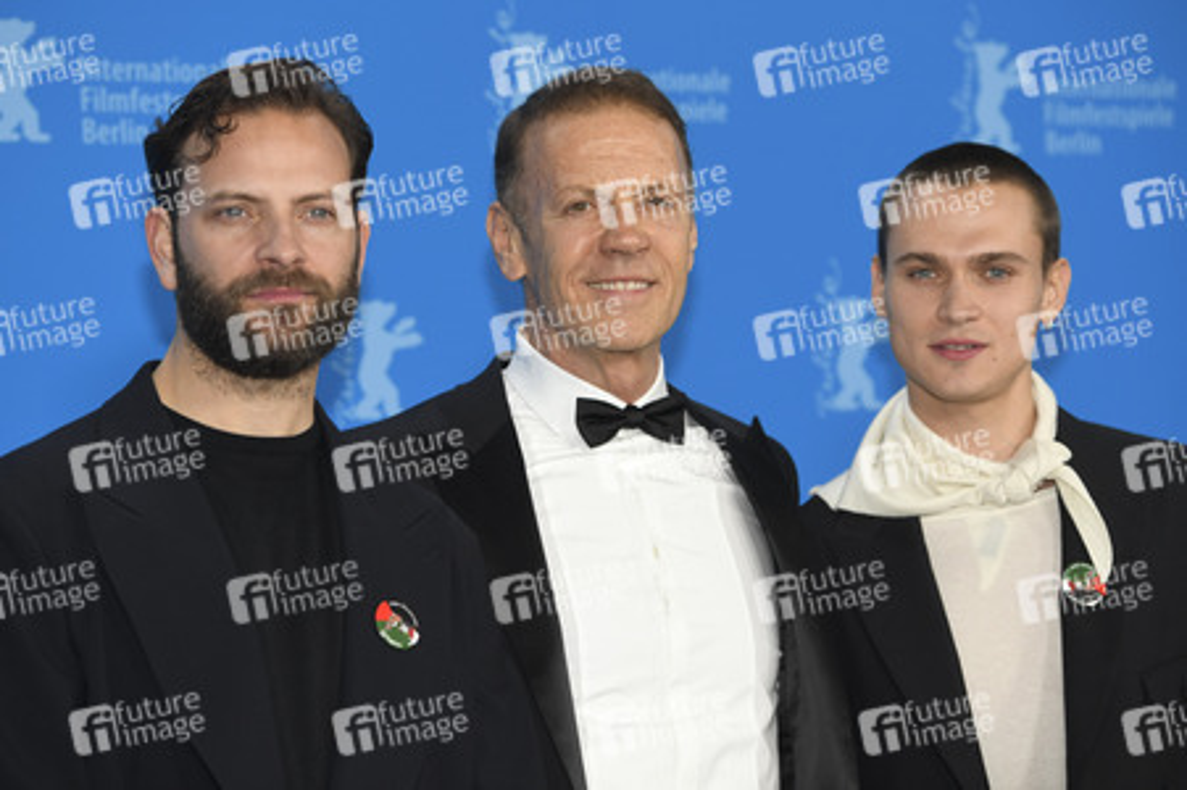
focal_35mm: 120
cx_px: 594
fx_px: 3954
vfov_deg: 11.4
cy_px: 395
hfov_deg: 17.1
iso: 640
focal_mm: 120
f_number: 4
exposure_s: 1/400
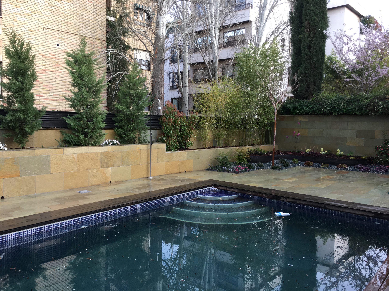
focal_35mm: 29
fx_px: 326
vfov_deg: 48.2
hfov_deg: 61.7
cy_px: 146
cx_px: 194
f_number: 2.2
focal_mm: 4.15
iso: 32
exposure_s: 1/100
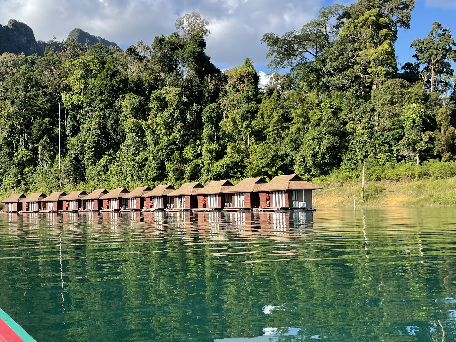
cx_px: 121
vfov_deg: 32.8
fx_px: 580
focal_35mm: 44
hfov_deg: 41.8
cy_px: 196
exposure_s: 1/1595
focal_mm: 4.2
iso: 32
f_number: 1.6
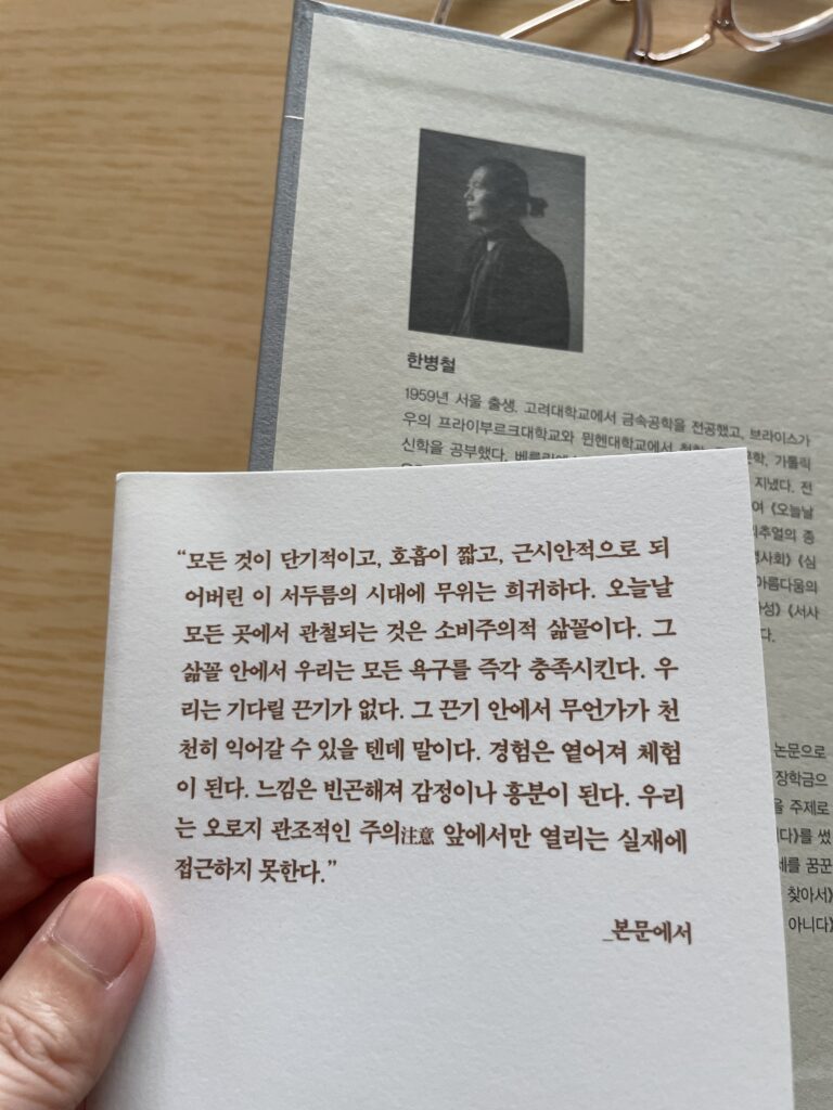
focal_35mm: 26
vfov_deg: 67.3
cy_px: 555
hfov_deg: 53.1
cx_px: 416
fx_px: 834
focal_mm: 4.2
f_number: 1.6
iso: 100
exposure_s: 1/121
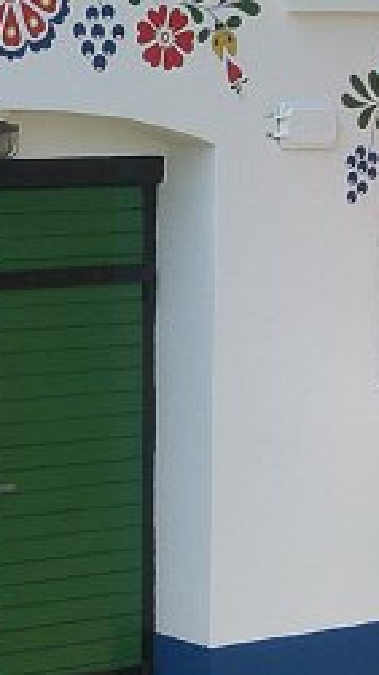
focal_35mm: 132
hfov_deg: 9.0
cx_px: -105
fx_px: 2361
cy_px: 237
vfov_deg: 16.2
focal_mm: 6.3
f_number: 4.4
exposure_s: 1/320
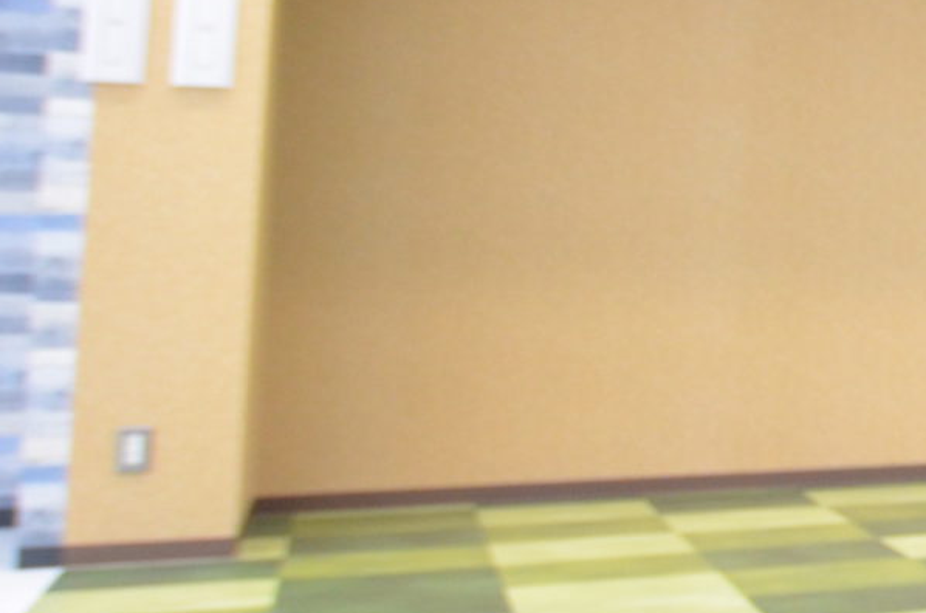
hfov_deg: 17.2
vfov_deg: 17.5
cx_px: 1957
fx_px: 1976
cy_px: 116
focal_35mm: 77
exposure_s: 1/125
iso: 1000
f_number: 4
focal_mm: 12
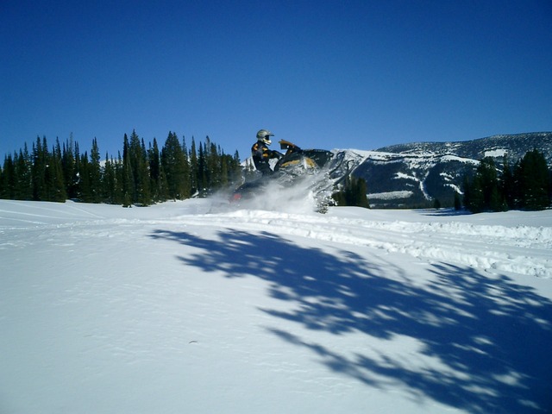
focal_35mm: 36
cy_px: 207
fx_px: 574
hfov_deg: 51.4
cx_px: 276
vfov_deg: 39.7
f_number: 3.2
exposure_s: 1/6400
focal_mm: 7.5
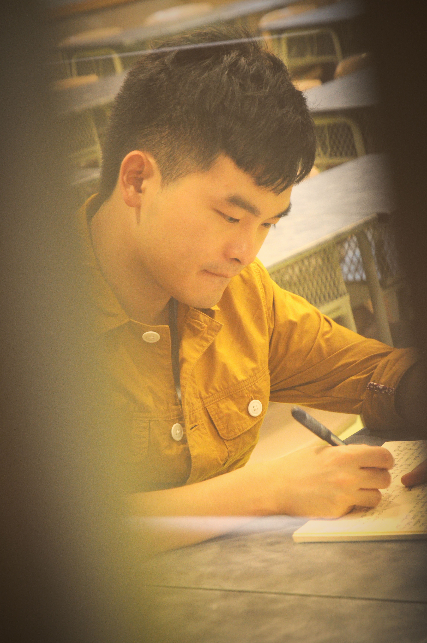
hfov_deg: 10.7
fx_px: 2274
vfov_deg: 16.1
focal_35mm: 128
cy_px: 322
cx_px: 214
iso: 1250
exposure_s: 1/30
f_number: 5.6
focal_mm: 85
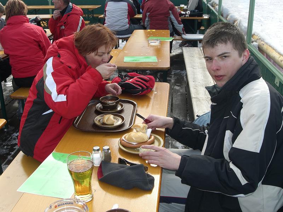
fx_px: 311
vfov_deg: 37.7
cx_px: 142
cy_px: 106
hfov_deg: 49.0
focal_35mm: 38
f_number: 4.4
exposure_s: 1/250
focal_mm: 6.3
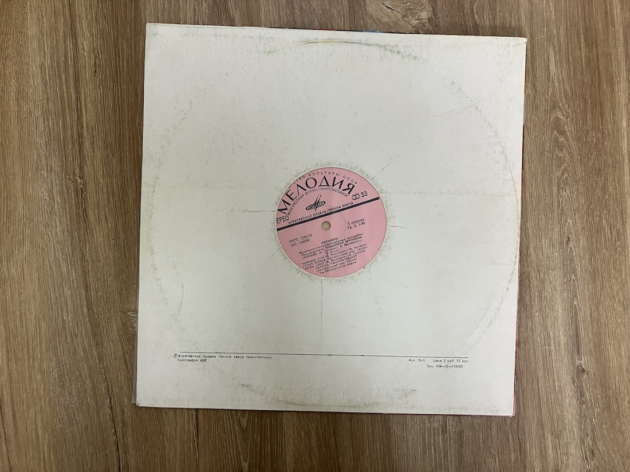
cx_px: 315
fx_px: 510
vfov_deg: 49.7
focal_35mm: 28
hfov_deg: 63.4
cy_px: 236
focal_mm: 3.99
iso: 80
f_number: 1.8
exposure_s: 1/50
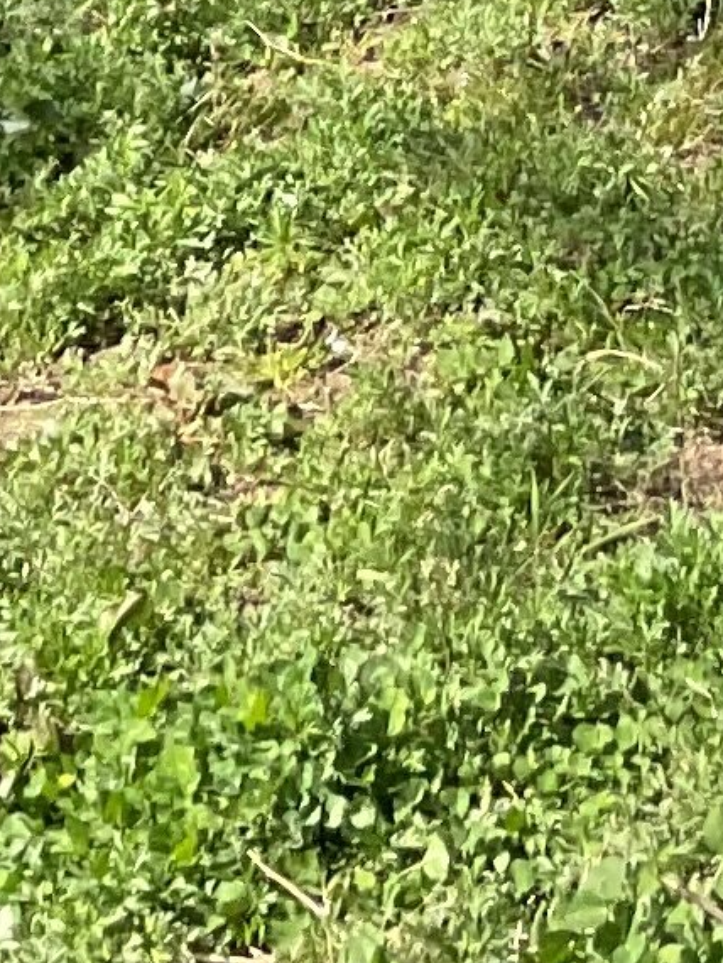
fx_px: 5705
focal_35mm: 205
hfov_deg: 7.2
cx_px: 941
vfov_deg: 8.5
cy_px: -1617
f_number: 1.8
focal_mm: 3
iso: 16
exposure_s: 1/749
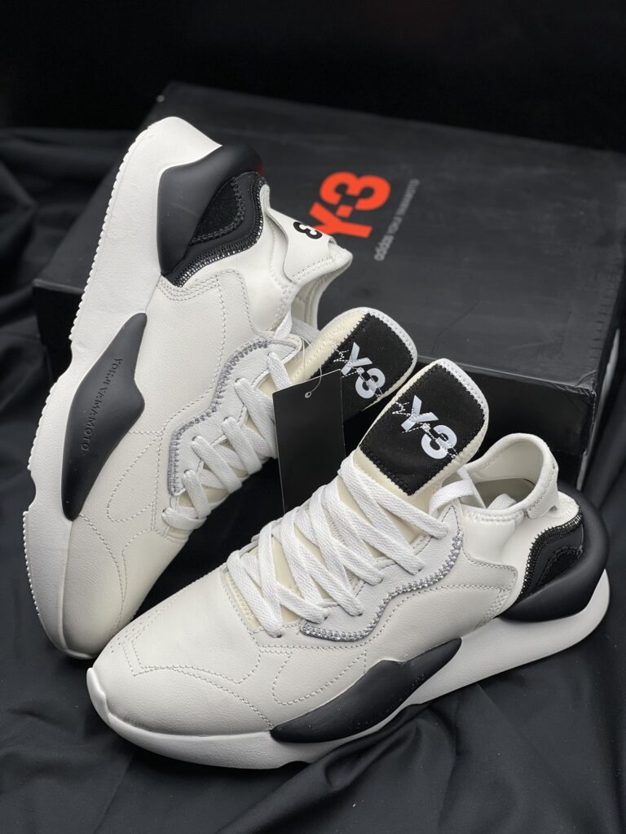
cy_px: 417
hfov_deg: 22.9
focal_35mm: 64
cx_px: 313
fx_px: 1543
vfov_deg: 30.3
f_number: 2.2
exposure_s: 1/100
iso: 32
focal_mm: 7.5
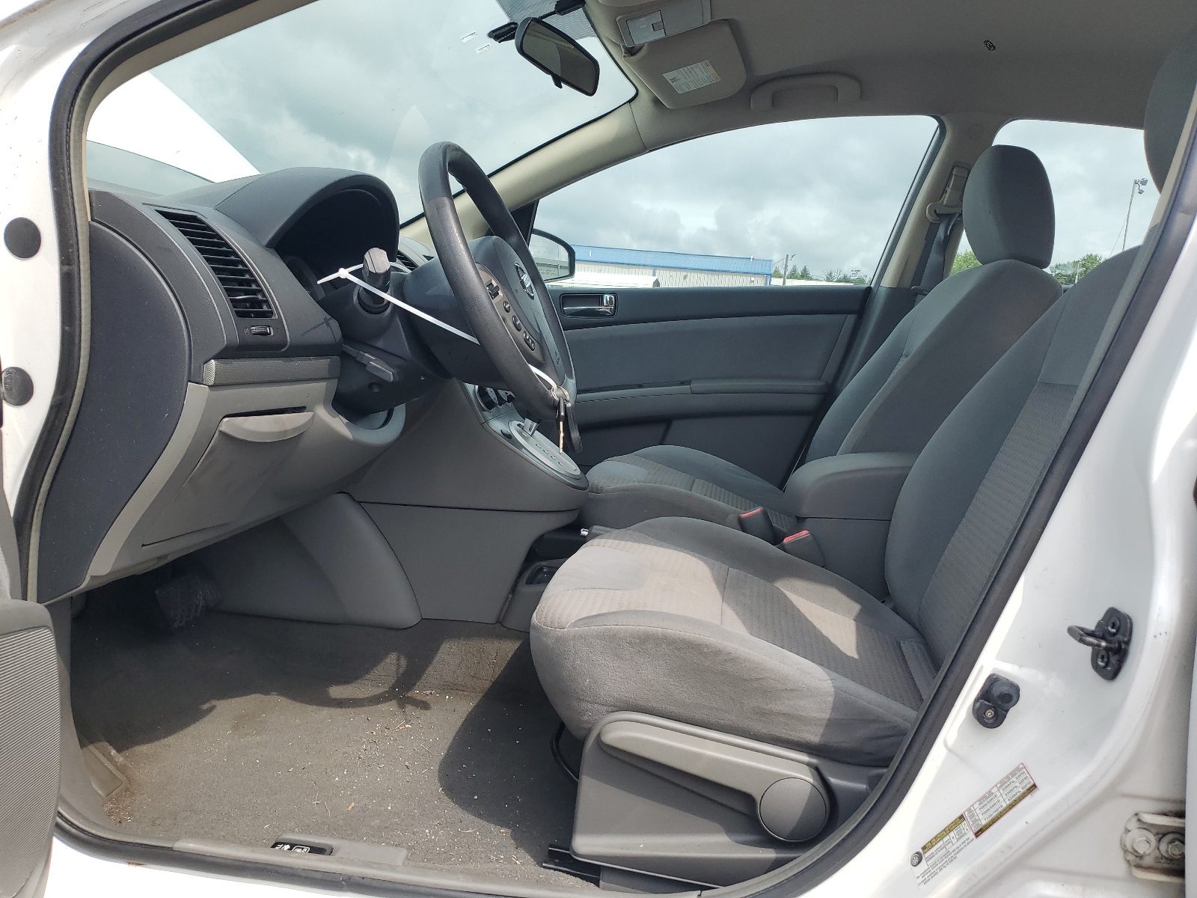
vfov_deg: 53.1
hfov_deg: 67.3
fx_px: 899
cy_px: 449
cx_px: 598
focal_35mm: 26
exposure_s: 1/2000
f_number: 1.5
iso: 50
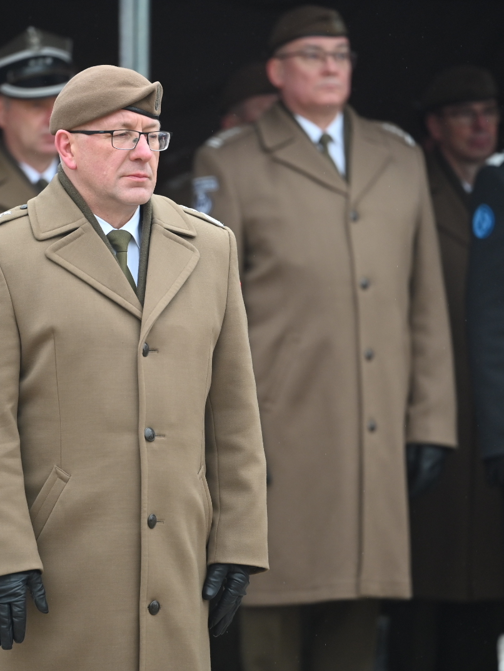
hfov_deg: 5.7
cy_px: 337
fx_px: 5065
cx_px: 176
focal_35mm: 261
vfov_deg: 7.6
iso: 450
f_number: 2.8
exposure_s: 1/400
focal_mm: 180
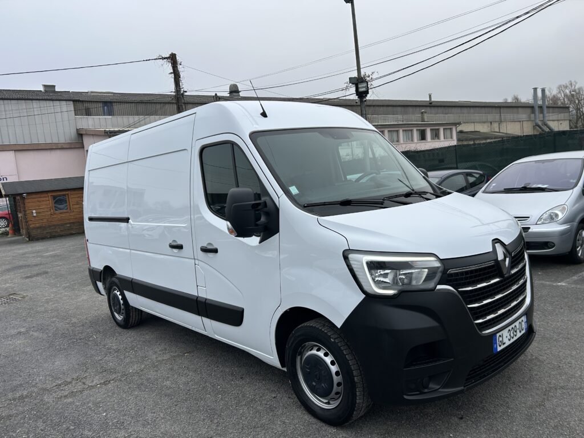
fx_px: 439
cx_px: 292
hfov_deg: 67.3
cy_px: 219
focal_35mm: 26
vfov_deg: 53.1
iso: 50
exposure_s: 1/743
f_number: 1.5
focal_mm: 5.7
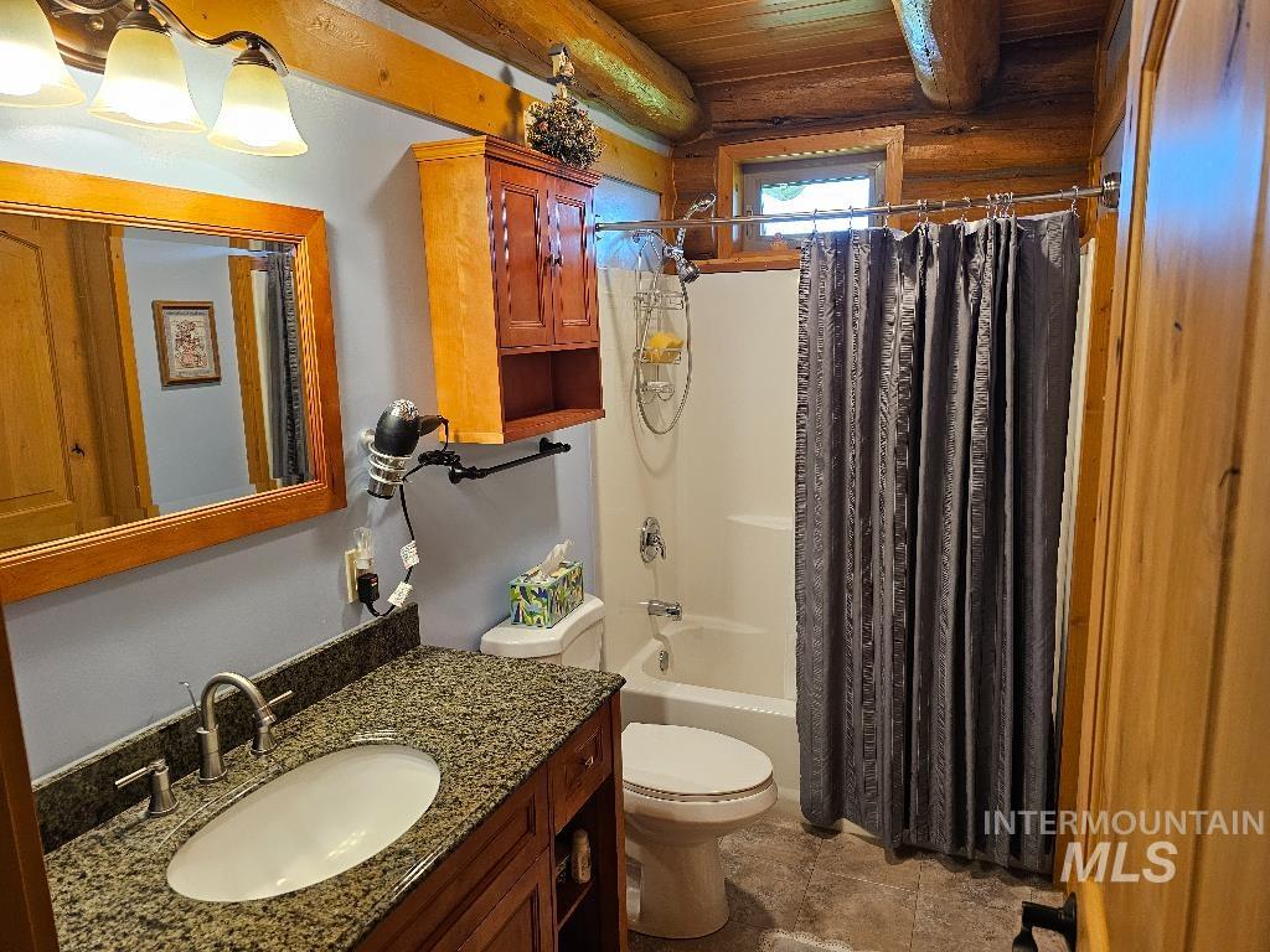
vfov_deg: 58.9
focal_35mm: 23
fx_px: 844
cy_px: 476
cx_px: 635
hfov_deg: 73.9
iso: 320
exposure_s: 1/120
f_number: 1.7
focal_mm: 6.3
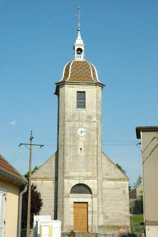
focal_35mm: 60
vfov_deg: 33.4
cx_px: 79
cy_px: 118
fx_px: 395
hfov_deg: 22.6
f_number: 10
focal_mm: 40
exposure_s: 1/320
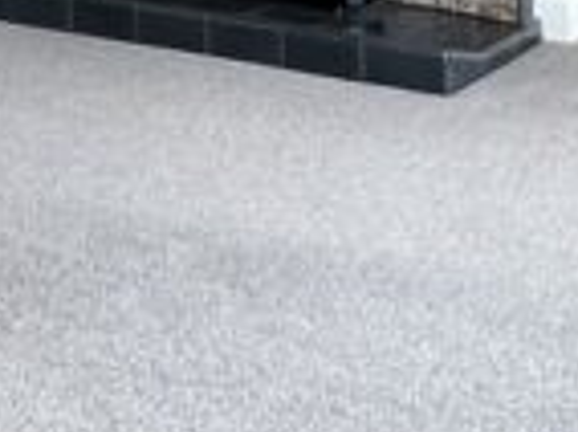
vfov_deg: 13.9
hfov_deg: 20.1
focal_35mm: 94
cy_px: -355
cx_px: -24
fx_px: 1567
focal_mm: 1.57
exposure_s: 1/99
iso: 64
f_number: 1.8
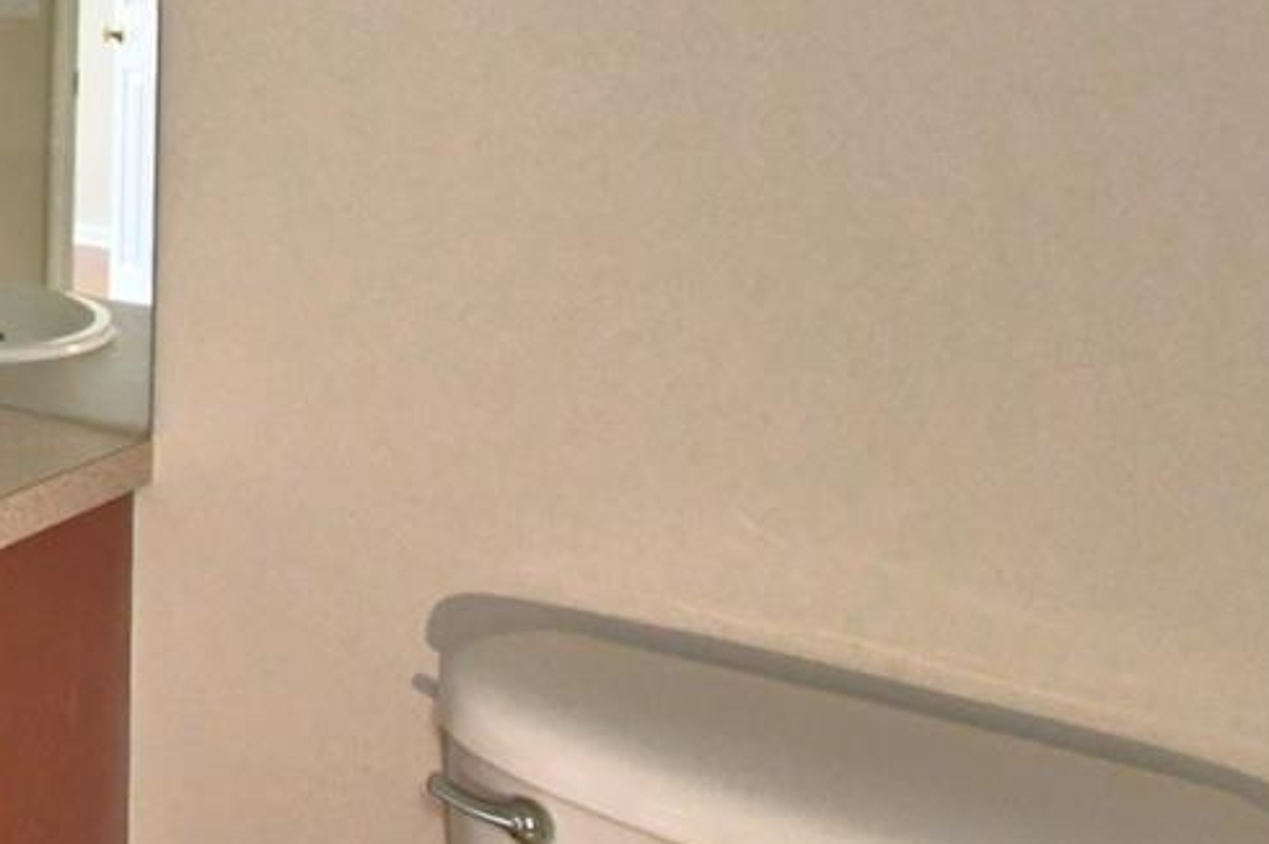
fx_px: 1726
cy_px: 3
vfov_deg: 26.1
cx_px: -313
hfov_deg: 32.2
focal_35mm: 49
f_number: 4.5
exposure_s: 1/30
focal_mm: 10
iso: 1600
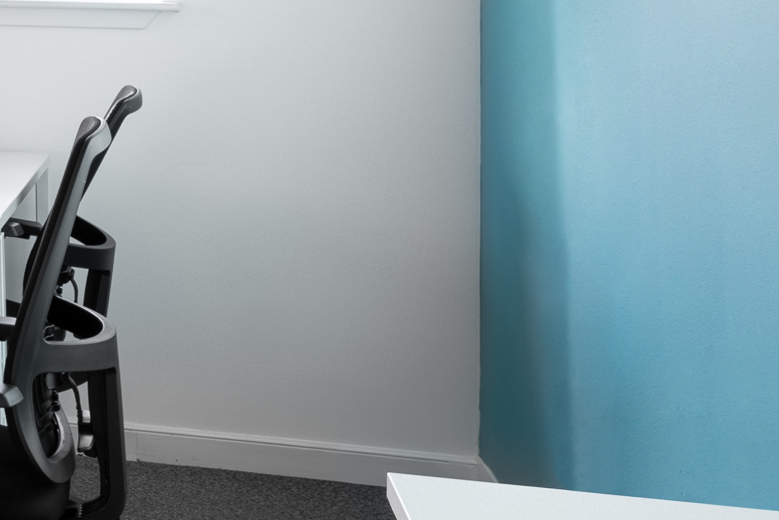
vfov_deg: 15.2
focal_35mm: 88
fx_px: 1904
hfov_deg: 16.2
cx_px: -882
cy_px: -29
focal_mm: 16
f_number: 9
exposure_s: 1/400
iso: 200
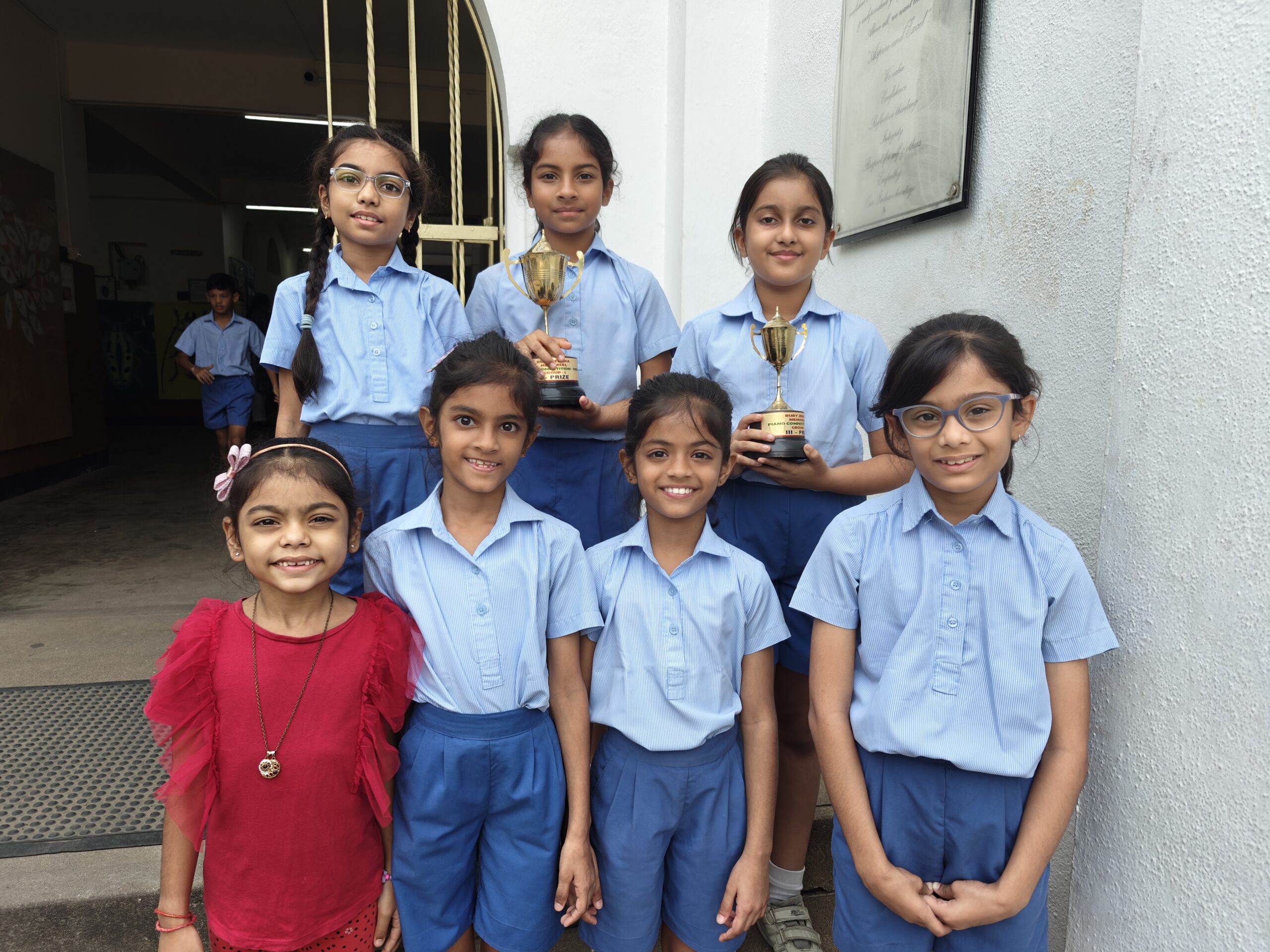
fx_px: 844
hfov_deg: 73.9
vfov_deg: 58.9
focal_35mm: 23
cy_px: 476
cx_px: 635
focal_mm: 6.06
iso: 50
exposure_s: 1/137
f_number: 1.6
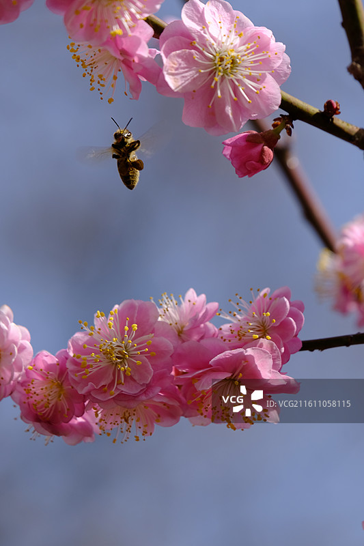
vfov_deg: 6.0
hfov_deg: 4.0
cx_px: 182
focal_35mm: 345
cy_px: 273
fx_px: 5234
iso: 200
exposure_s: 1/400
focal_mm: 230
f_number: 7.1
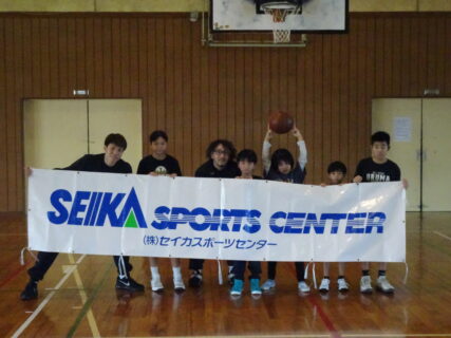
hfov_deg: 33.2
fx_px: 755
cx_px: 226
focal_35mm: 58
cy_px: 169
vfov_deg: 25.2
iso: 3200
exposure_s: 1/250
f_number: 4.5
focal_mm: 9.87
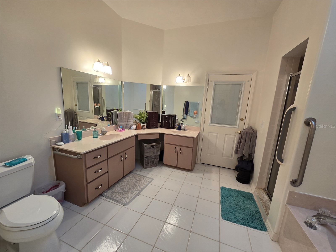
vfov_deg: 89.9
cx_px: 168
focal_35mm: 13
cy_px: 126
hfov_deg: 106.2
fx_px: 126
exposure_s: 1/60
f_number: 2.2
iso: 100
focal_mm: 2.2
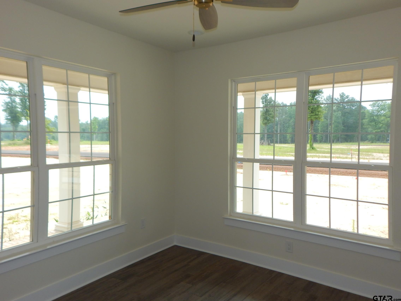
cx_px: 200
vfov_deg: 61.1
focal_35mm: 22
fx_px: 255
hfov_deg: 76.4
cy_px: 150
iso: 125
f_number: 3
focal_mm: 4
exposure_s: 1/250
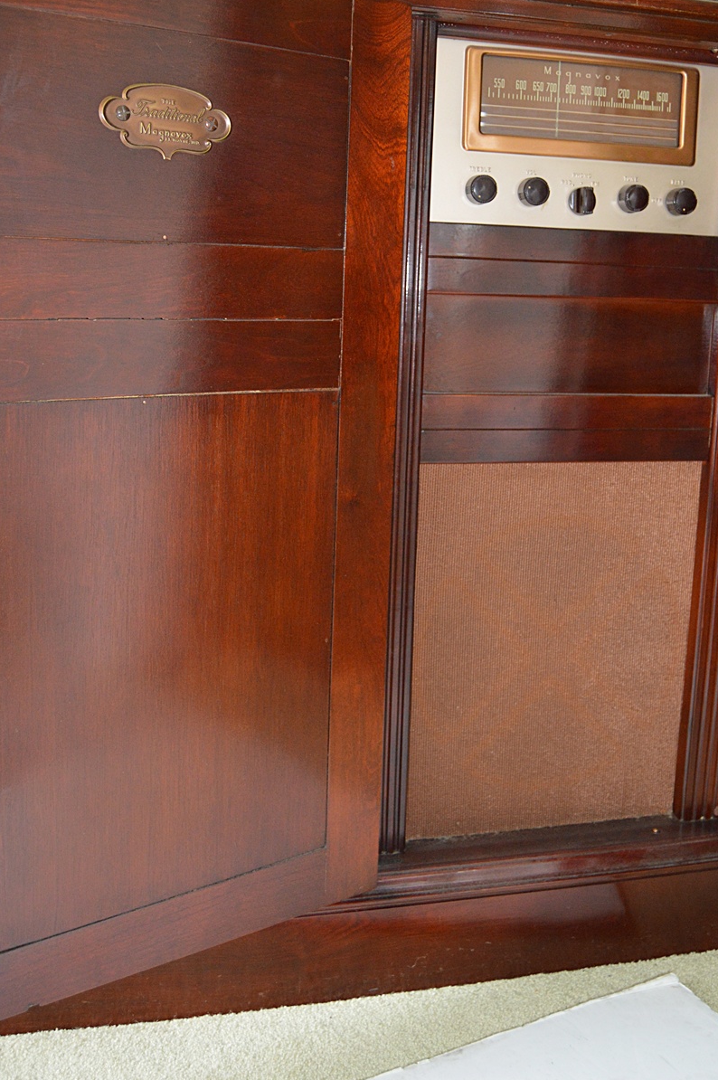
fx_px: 1019
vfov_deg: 55.2
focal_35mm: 34
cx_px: 379
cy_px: 407
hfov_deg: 38.8
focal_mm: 18
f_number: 3.5
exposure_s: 1/60
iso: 1100
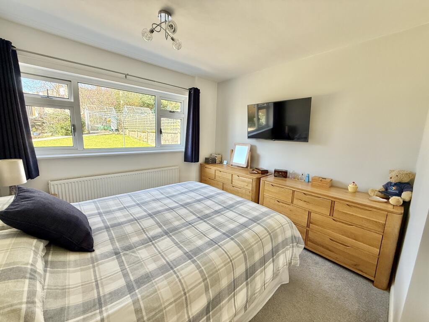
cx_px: 214
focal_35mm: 14
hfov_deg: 102.1
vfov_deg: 85.7
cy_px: 161
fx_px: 174
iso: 200
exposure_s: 1/99
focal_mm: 2.22
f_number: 2.2
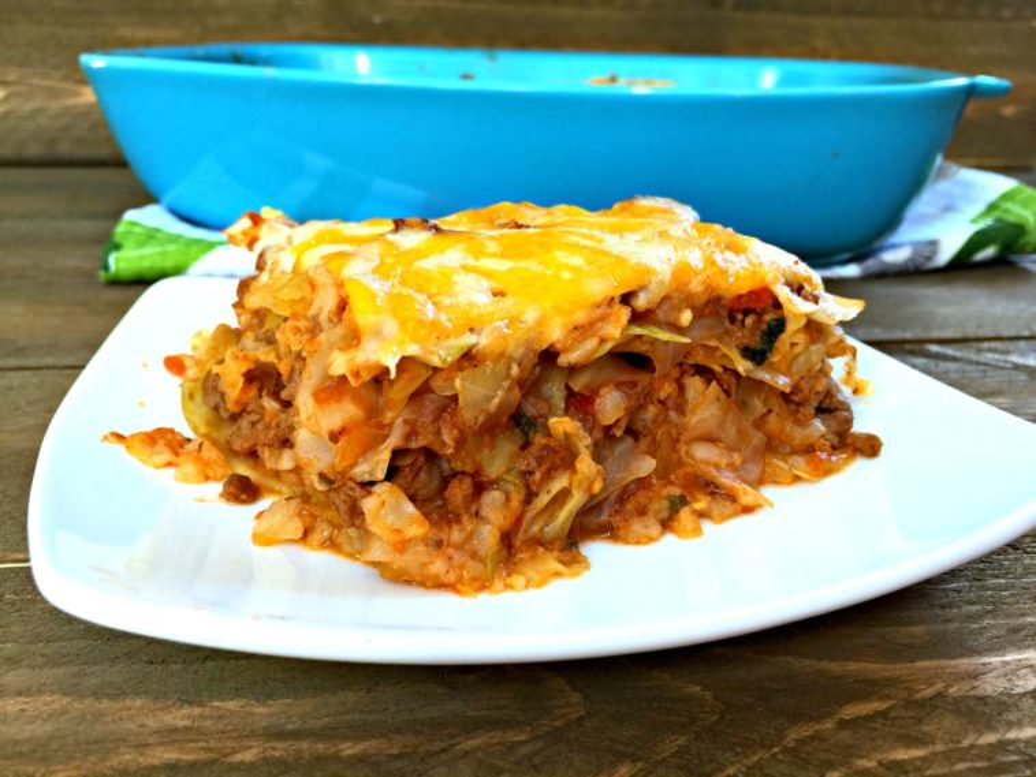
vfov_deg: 48.3
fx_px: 868
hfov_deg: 61.6
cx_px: 518
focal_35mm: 29
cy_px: 388
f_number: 2.2
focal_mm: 4.15
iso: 32
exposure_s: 1/40
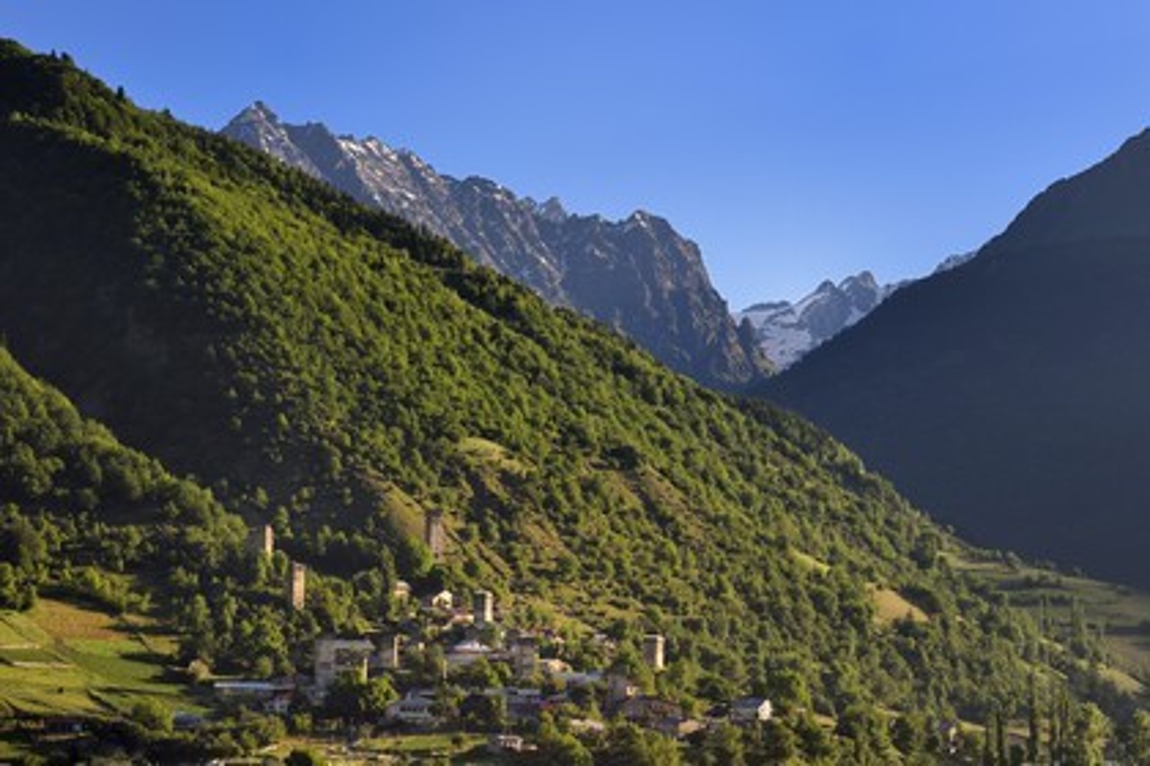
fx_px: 3034
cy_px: 383
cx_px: 575
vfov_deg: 14.4
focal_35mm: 95
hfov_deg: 21.5
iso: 250
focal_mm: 95
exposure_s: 1/250
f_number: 11
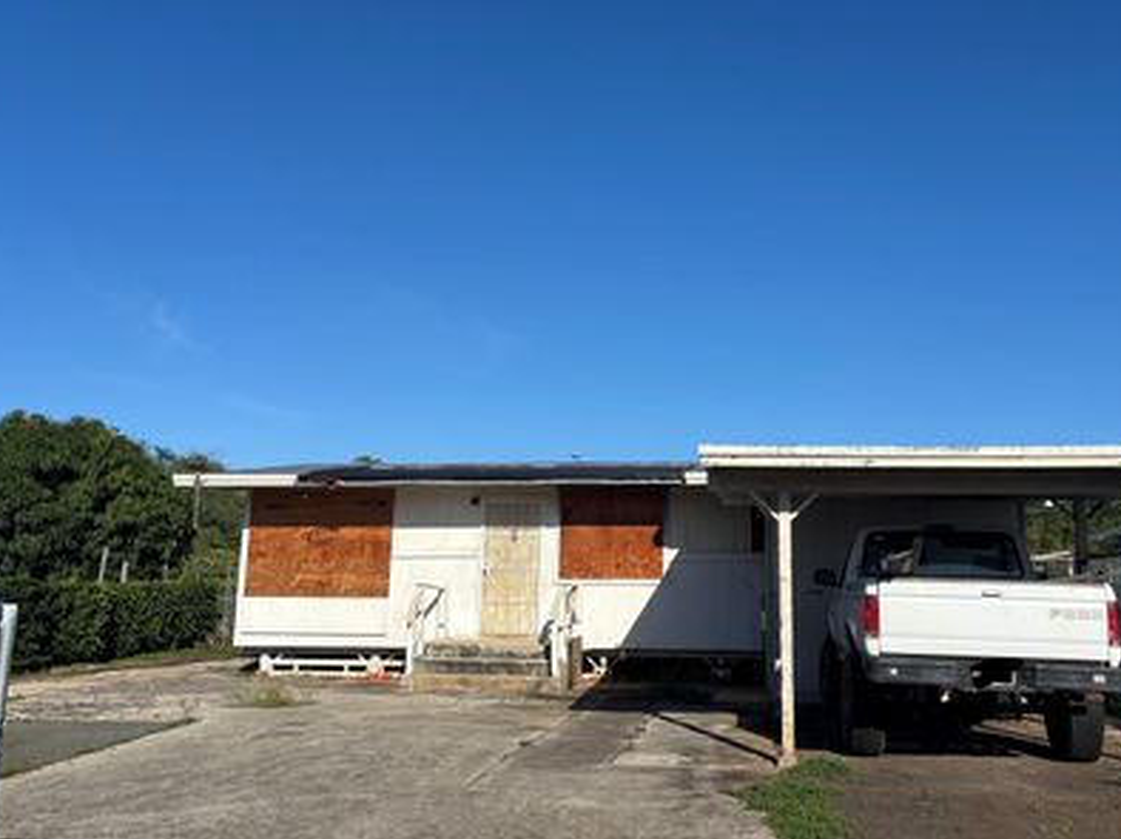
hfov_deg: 55.1
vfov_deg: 42.8
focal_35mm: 33
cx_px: 646
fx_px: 1068
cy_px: 371
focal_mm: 5.96
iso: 50
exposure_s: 1/5076
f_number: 1.6
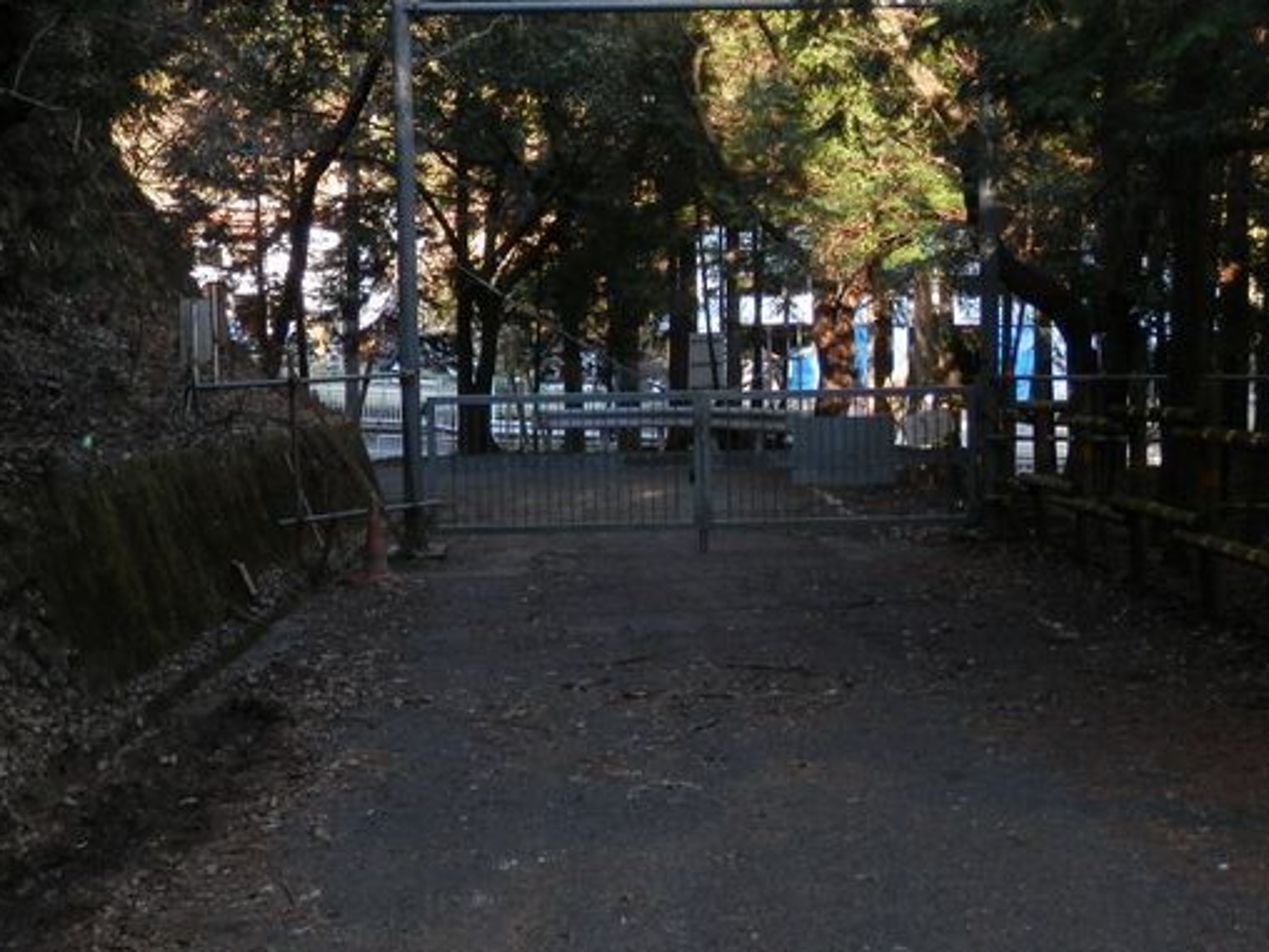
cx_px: 707
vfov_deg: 23.2
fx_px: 2310
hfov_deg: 30.7
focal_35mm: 63
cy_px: 340
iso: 100
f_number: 3.7
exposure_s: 1/80
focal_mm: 7.3
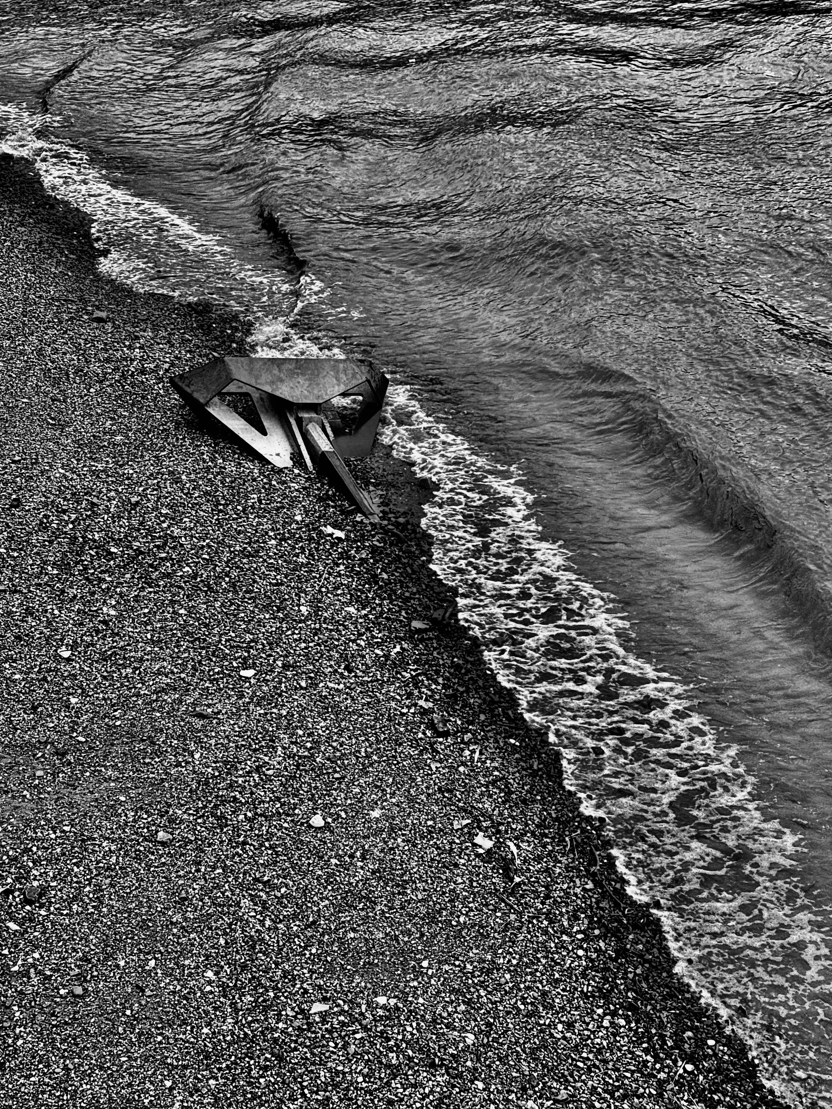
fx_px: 1570
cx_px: 417
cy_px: 565
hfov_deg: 29.7
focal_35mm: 49
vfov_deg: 38.9
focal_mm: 6.76
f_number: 1.78
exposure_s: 1/1330
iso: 64
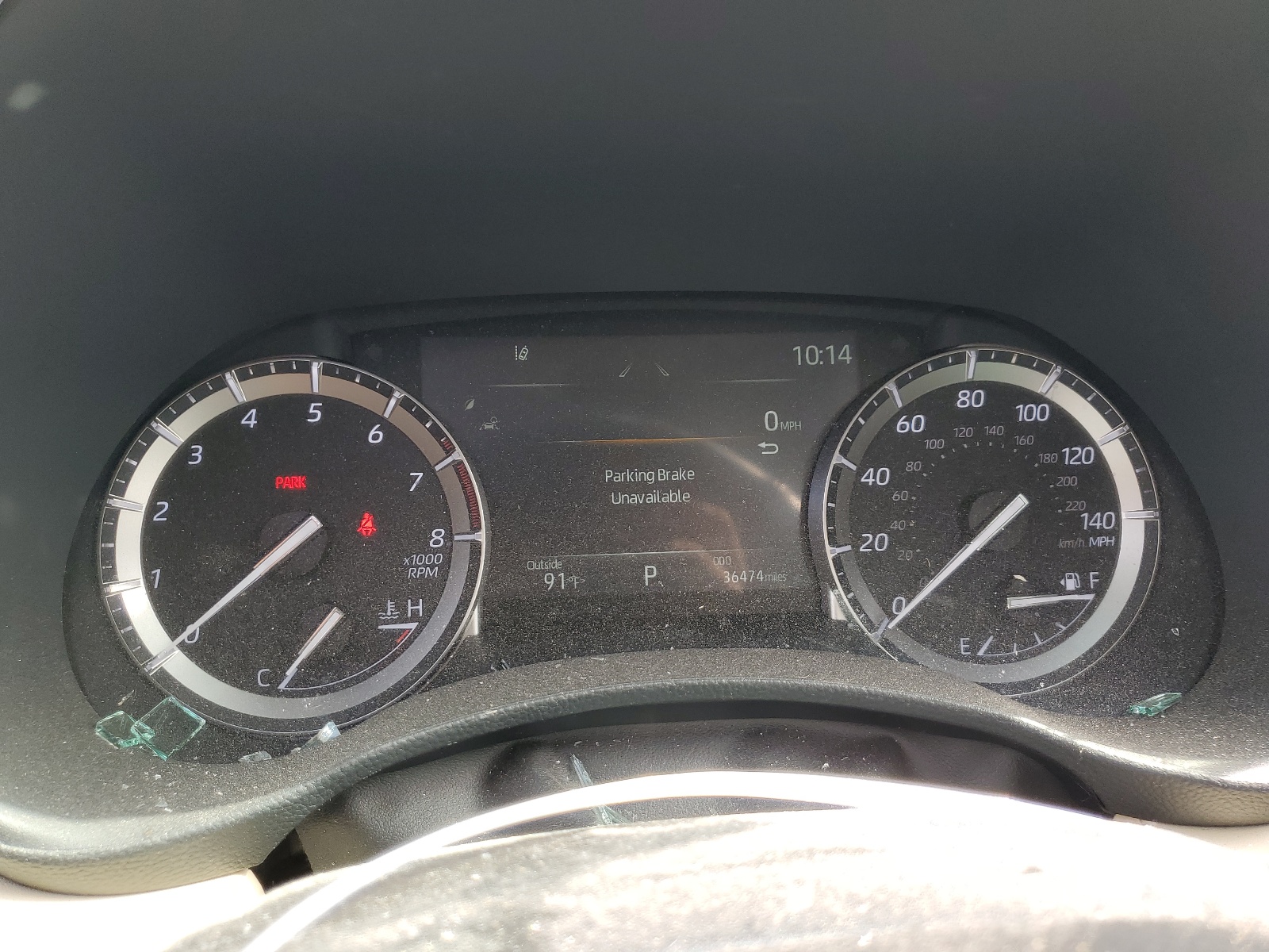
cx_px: 634
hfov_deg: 67.3
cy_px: 476
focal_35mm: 26
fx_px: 953
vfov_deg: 53.1
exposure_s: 1/167
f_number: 1.5
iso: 50
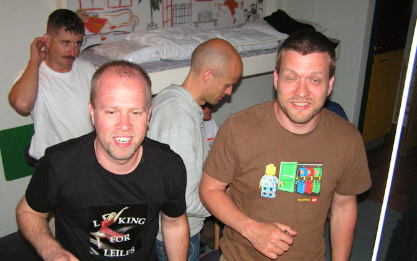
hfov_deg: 48.2
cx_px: 212
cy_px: 142
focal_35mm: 41
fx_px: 466
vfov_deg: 31.2
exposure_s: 1/40
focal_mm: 6.3
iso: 200
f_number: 2.8
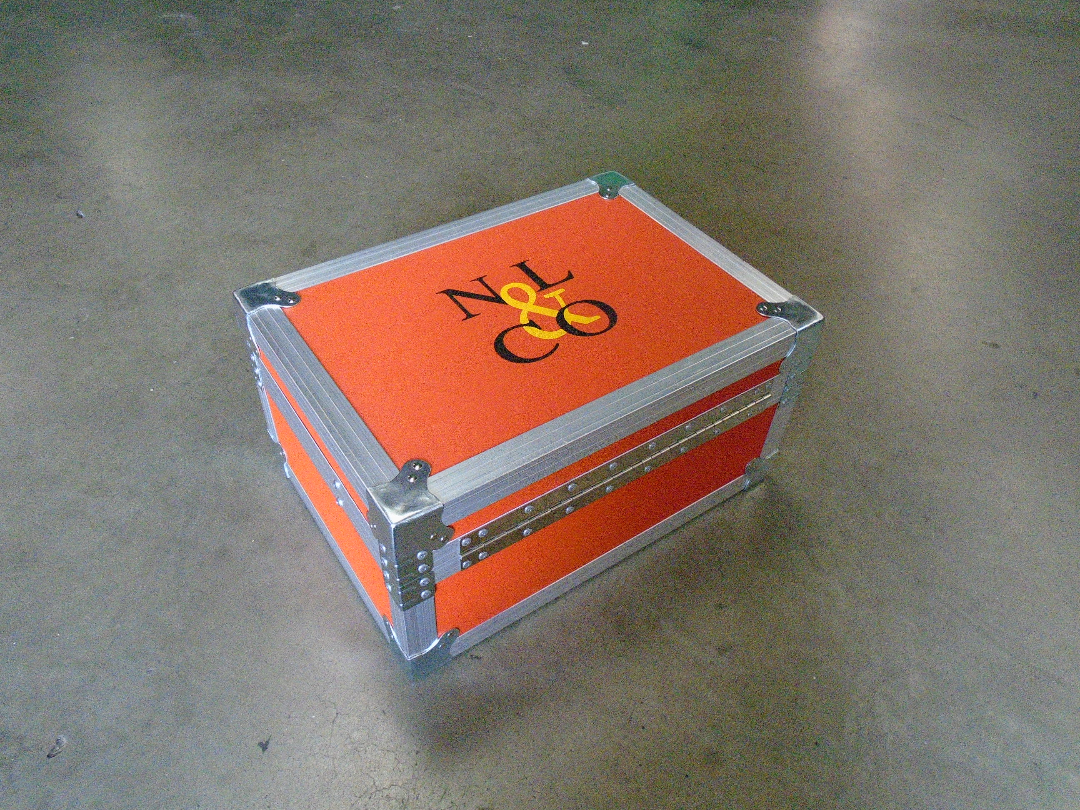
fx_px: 811
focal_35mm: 26
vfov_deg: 53.1
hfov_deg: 67.3
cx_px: 540
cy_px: 405
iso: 800
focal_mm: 4.6
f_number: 3.2
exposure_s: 1/200
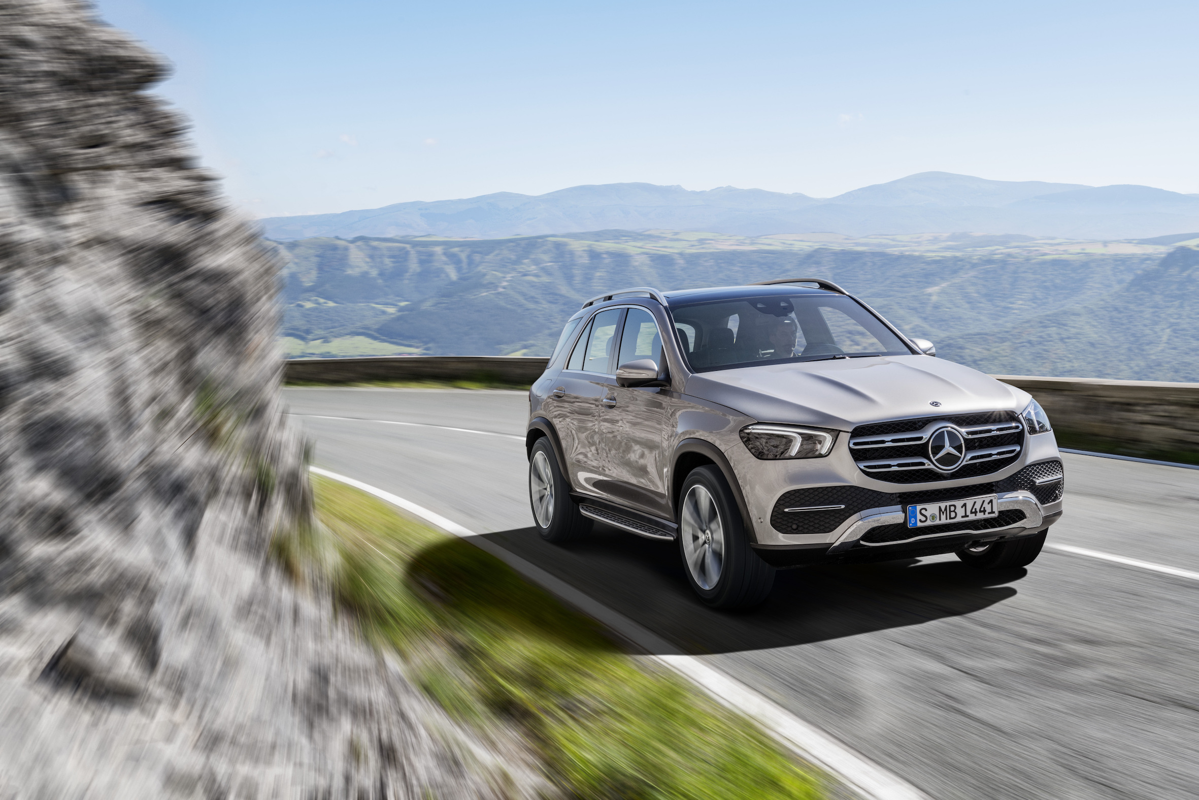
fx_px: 1399
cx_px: 600
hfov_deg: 46.4
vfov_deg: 31.9
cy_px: 400
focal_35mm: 42
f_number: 16
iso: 100
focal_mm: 42
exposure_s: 1/6
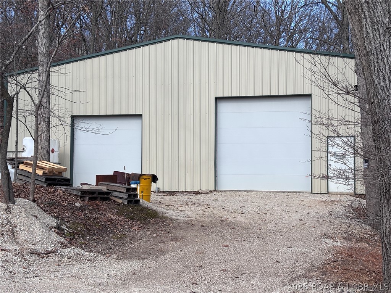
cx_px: 196
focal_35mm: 52
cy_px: 146
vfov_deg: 28.0
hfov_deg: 36.8
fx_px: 587
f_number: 1.6
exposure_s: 1/1724
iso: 40
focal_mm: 5.96
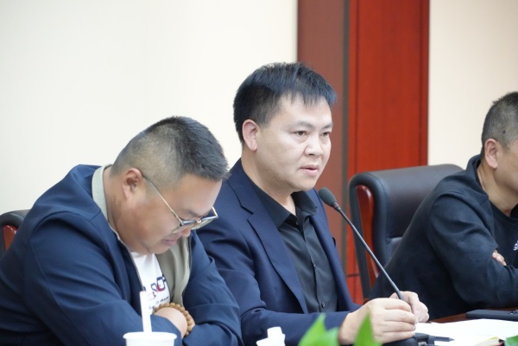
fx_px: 3453
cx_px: 259
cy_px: 173
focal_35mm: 240
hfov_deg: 8.6
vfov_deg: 5.7
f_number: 9
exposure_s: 1/100
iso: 12800
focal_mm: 240
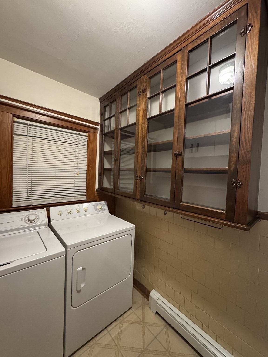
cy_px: 178
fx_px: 145
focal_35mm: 14
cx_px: 134
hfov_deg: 85.7
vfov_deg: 102.1
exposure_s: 1/40
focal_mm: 2.22
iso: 1000
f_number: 2.2
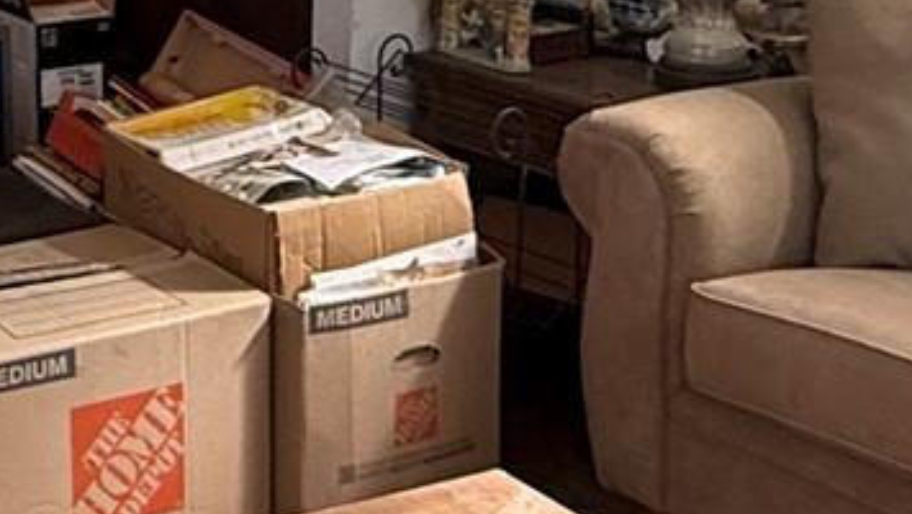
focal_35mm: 88
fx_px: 2129
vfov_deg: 13.3
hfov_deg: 21.4
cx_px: -337
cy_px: -134
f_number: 2.2
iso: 200
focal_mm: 2.22
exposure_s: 1/60
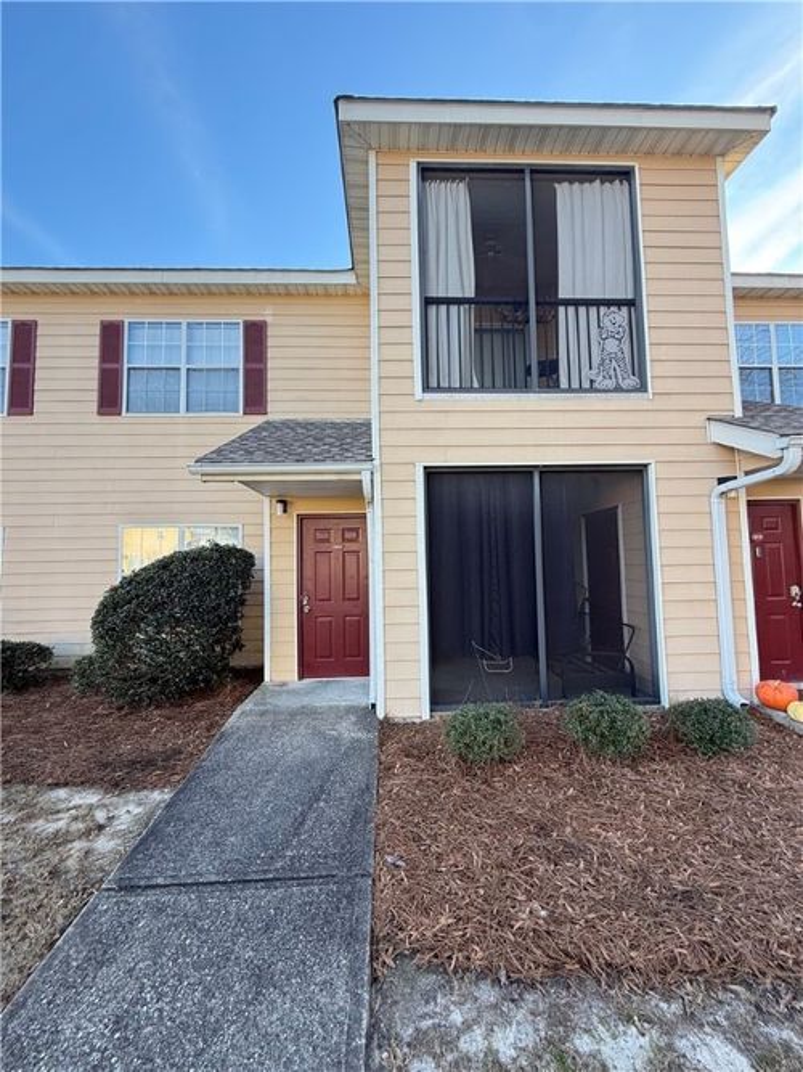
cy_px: 536
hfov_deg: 85.7
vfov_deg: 102.1
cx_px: 402
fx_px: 433
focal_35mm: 14
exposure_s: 1/109
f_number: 2.2
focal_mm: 2.22
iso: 50
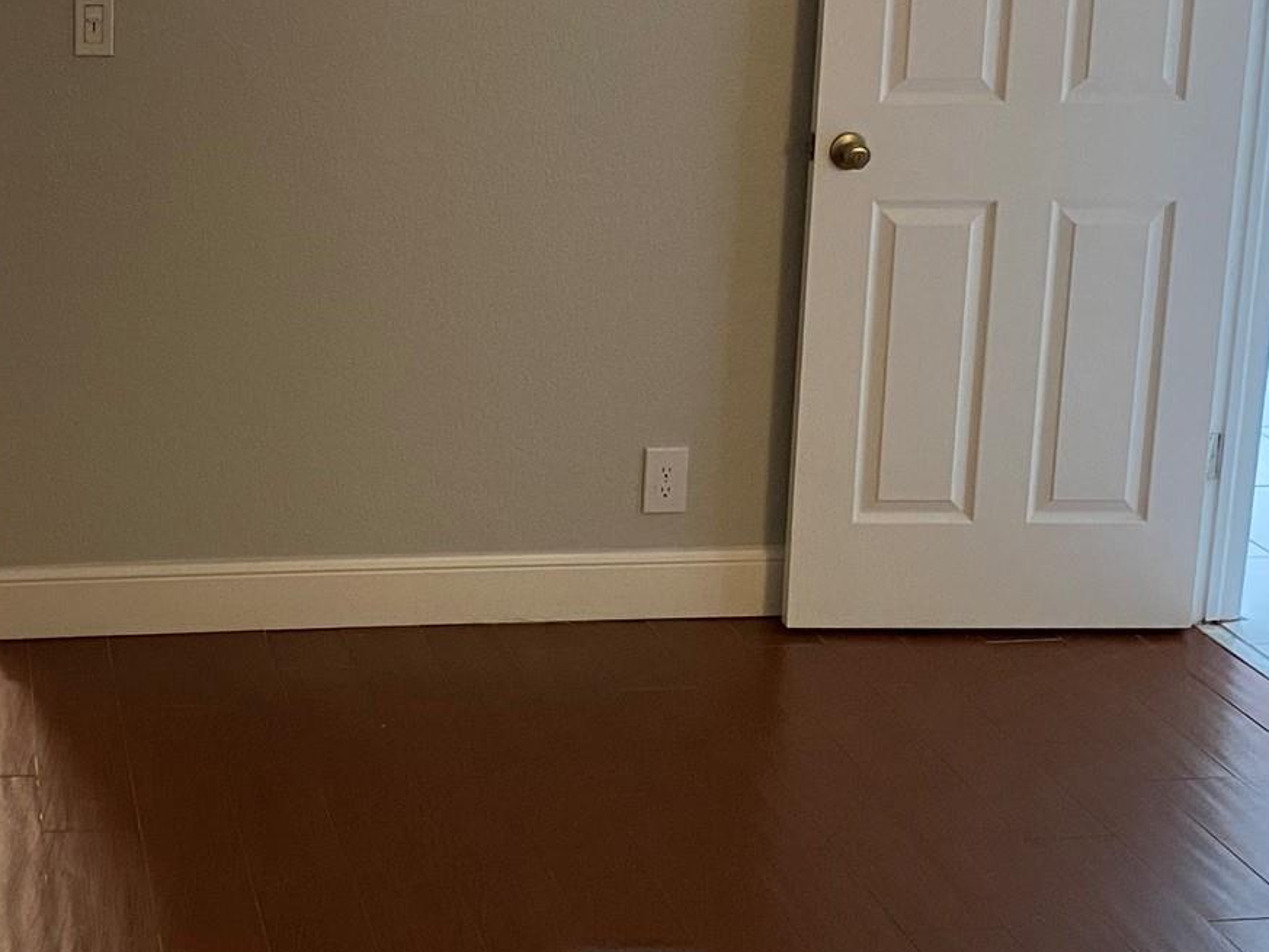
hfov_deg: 30.7
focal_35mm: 61
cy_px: 321
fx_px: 2237
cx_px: 219
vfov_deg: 23.9
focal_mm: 4.25
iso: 320
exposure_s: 1/60
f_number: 1.8
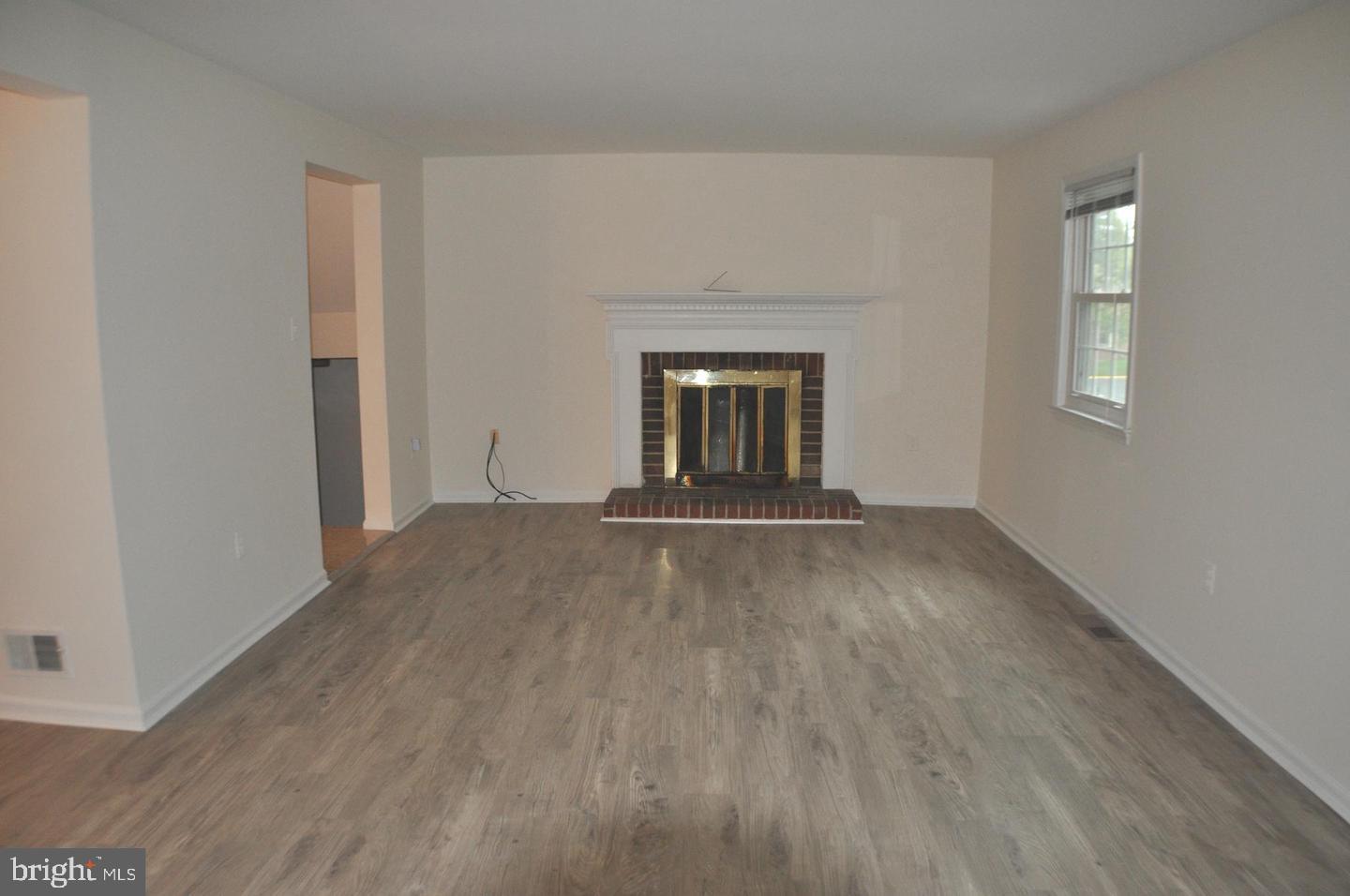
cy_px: 448
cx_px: 675
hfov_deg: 57.3
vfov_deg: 39.9
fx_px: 1236
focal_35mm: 33
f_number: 3.8
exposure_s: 1/60
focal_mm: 22
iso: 800
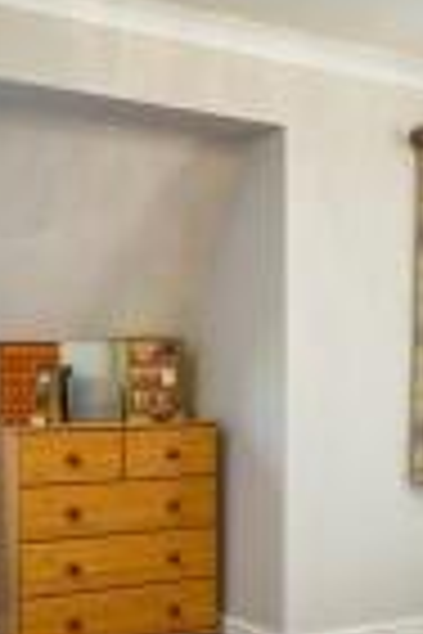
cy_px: 411
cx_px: 315
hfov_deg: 24.8
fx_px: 952
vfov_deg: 36.6
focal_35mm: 54
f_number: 7.1
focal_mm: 10.8
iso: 160
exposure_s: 1/3
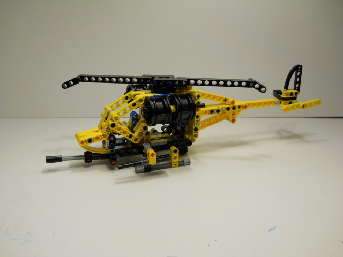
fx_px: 406
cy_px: 128
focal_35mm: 41
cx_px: 172
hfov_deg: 45.8
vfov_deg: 35.1
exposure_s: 1/40
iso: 80
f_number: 3.1
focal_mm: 6.72
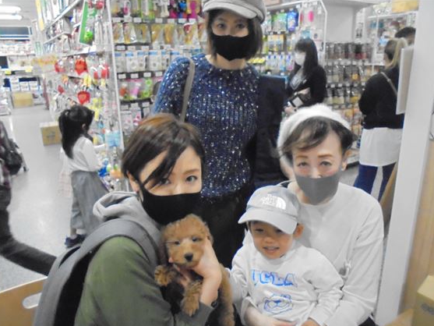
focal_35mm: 28
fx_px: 351
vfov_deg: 49.7
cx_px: 227
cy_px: 172
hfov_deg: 63.4
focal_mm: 4.6
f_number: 3.5
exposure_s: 1/80
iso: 1600
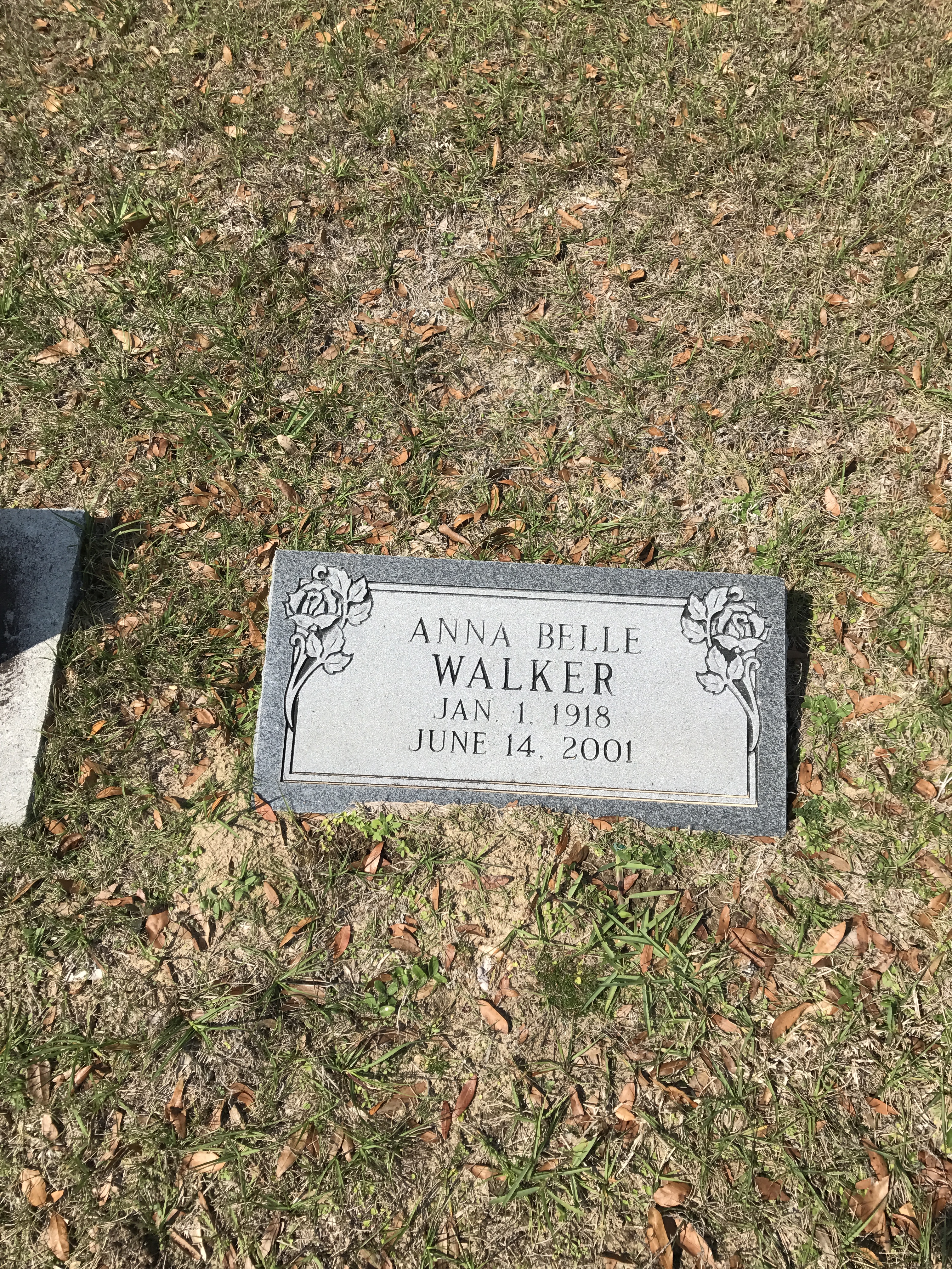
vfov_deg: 63.4
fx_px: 1027
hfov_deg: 49.7
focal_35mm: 28
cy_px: 634
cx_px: 476
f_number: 1.8
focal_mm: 3.99
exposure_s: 1/2660
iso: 20
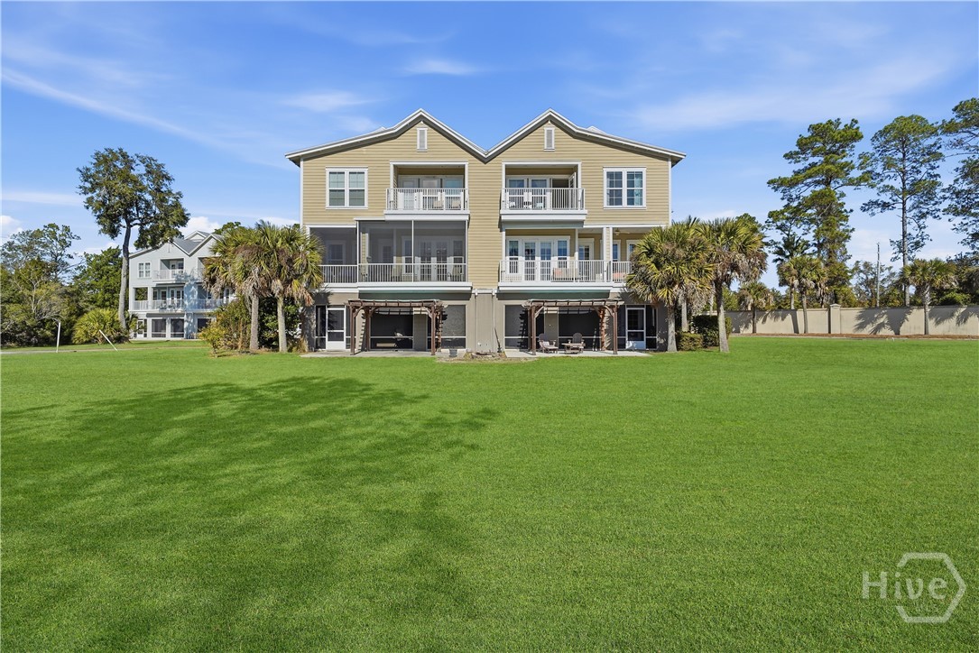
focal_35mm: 16
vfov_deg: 73.8
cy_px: 326
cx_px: 490
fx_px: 435
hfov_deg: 96.7
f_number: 9
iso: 320
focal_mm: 16
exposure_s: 1/4000
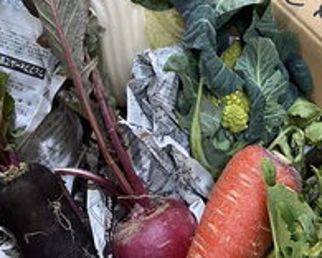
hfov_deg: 33.5
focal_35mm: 56
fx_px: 534
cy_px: 139
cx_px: 180
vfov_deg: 27.1
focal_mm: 3.99
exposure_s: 1/60
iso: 250
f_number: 1.8
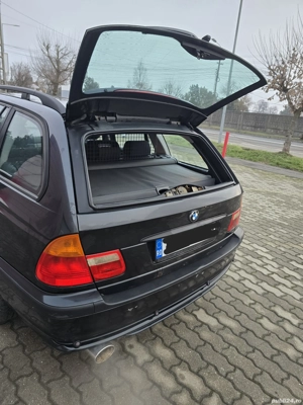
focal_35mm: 23
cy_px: 202
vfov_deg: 73.9
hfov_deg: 58.9
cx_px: 152
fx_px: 268
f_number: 1.7
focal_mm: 6.3
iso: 125
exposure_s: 1/182
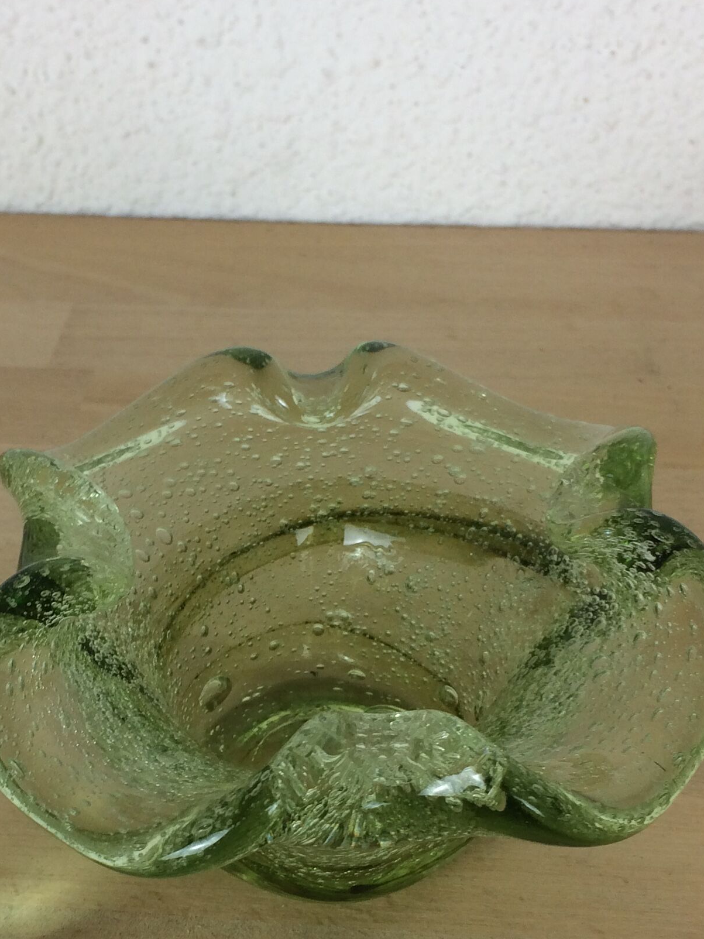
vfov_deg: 32.1
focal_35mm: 59
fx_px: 1600
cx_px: 247
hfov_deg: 24.7
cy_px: 695
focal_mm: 4.15
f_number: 2.2
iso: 32
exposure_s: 1/50
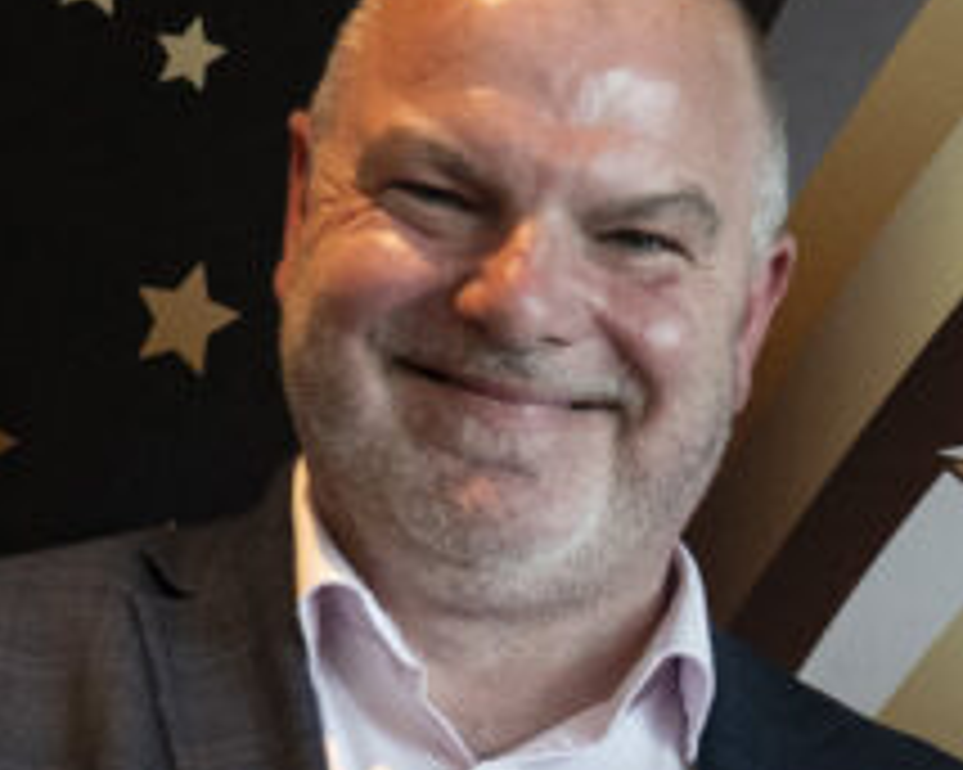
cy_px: 1259
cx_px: 1220
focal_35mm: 162
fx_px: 4615
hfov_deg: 11.6
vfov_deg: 9.2
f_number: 2.8
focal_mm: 24
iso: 1600
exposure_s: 1/60
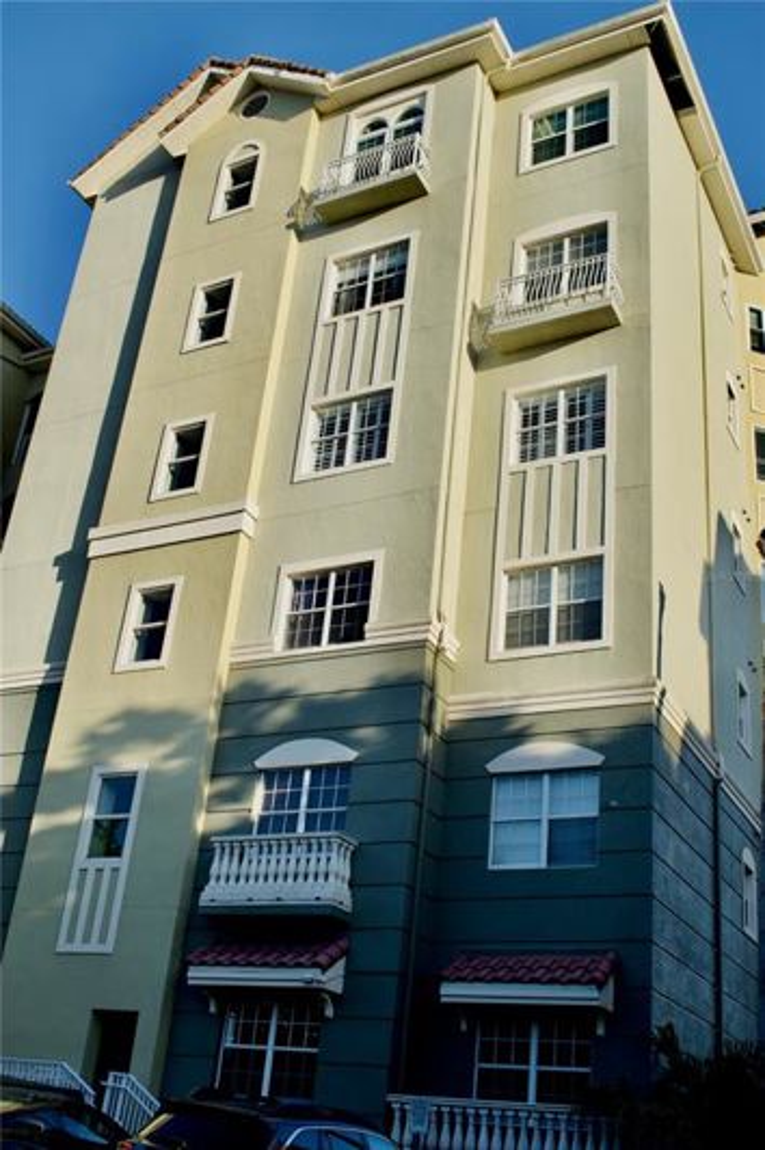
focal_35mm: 38
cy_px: 575
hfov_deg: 35.4
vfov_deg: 51.3
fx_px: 1197
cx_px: 382
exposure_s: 1/250
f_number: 8
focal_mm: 25
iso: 140
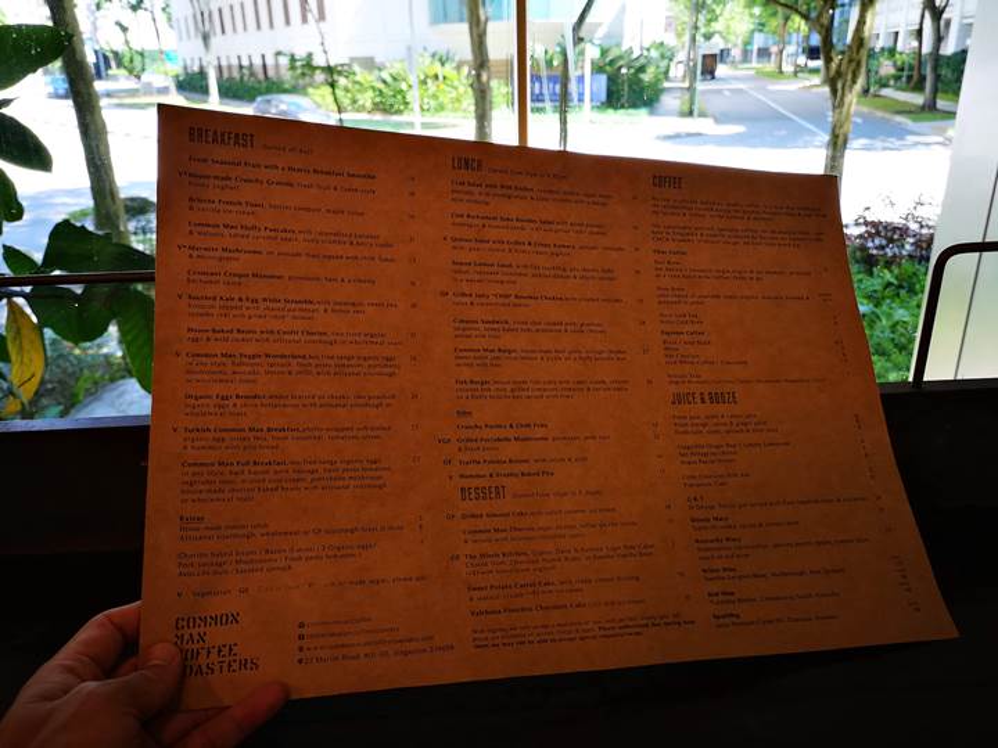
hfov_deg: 65.3
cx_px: 499
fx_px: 778
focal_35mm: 27
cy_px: 374
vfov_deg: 51.4
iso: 64
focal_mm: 3.95
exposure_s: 1/100
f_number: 1.8
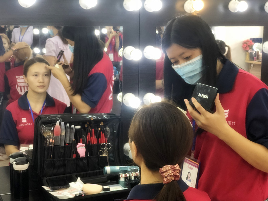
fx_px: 449
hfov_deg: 33.2
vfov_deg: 25.2
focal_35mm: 58
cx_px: 133
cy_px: 101
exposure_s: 1/33
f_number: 2.8
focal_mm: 6.6
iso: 320
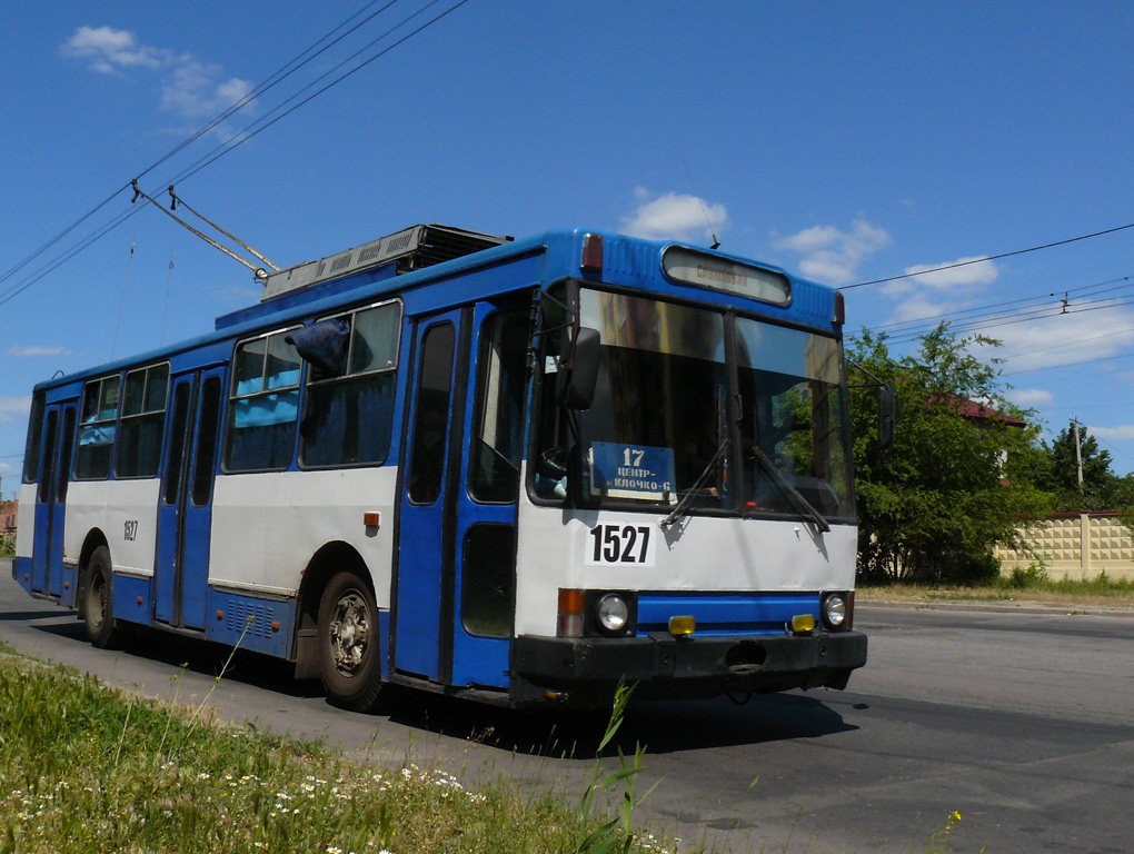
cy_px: 427
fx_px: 1181
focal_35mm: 36
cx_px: 567
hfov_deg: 51.3
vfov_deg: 39.7
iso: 200
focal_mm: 6
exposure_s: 1/640
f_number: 8
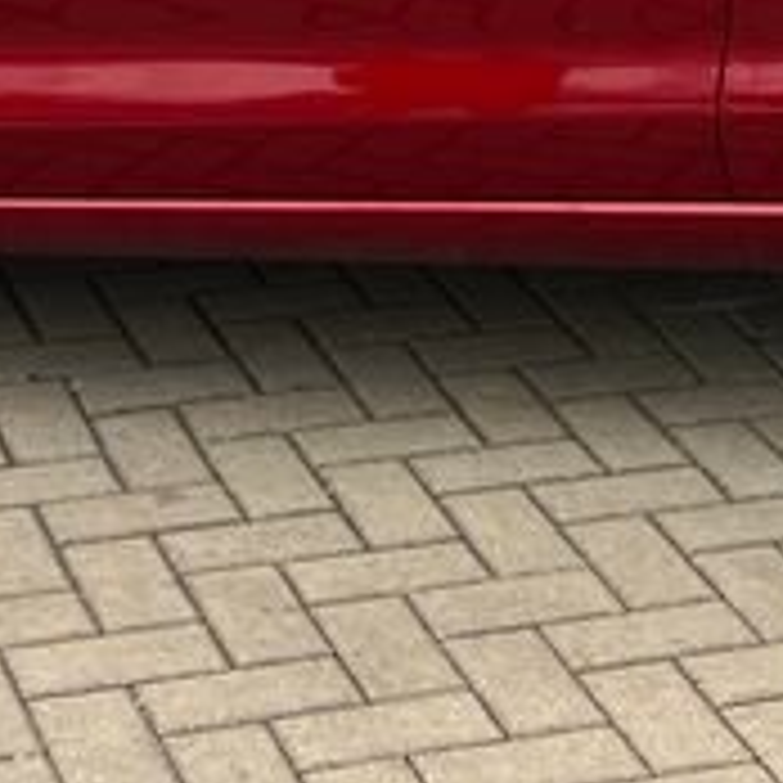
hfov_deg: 12.9
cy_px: -580
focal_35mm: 135
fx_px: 3455
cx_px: 554
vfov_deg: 12.0
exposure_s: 1/141
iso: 32
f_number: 1.6
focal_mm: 5.1
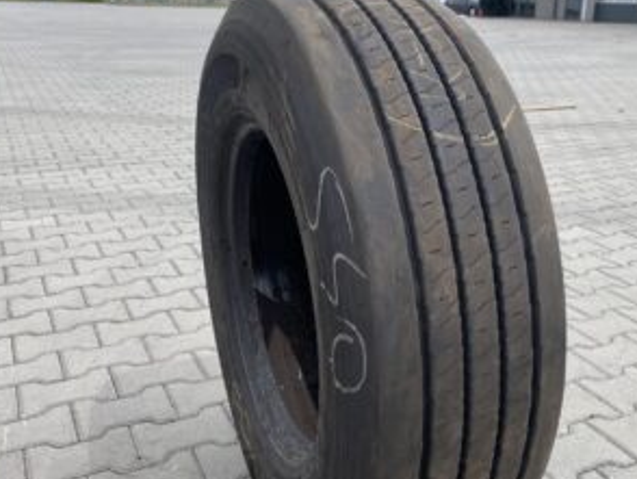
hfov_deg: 48.4
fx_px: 700
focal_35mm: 38
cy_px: 289
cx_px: 403
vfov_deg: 37.6
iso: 32
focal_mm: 4.25
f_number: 1.8
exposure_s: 1/1182
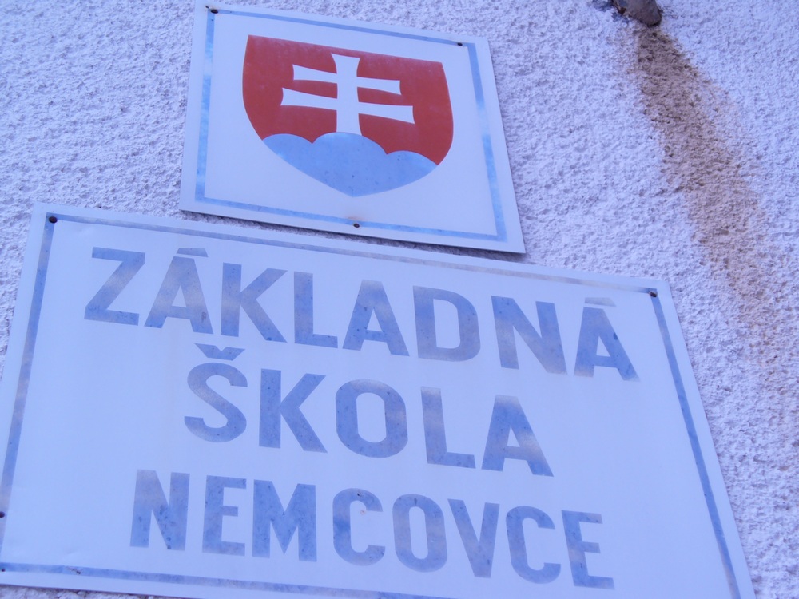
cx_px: 400
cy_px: 300
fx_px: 1800
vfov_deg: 18.9
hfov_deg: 25.0
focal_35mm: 78
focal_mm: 12.8
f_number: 3.3
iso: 64
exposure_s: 1/100
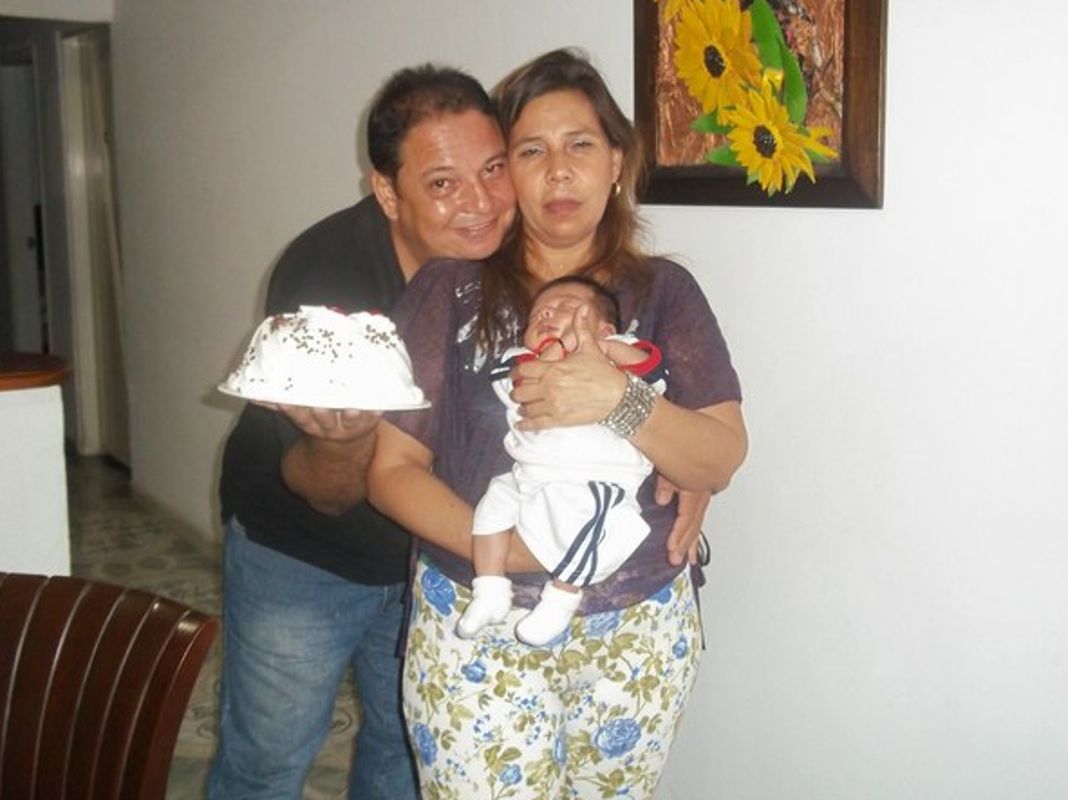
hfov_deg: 47.9
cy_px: 377
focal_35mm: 39
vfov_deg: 36.8
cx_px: 524
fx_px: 1203
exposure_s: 1/30
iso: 250
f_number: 3.1
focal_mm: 6.5
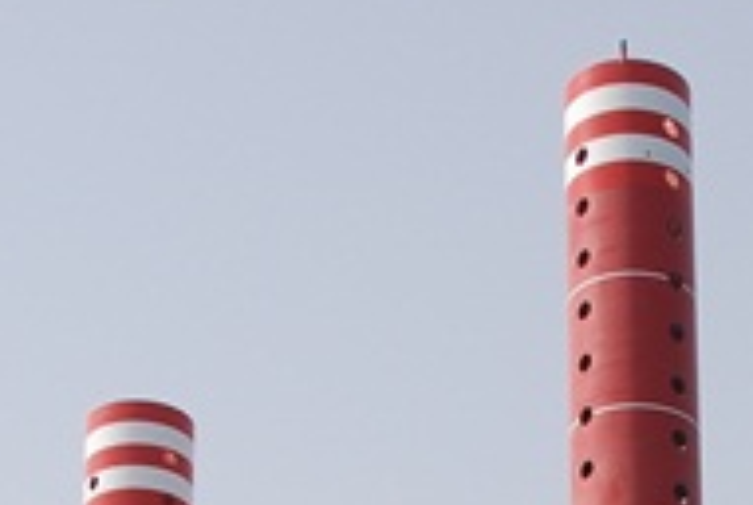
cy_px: 1262
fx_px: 3100
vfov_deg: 8.4
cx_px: 761
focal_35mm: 148
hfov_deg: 13.6
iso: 160
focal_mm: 18
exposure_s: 1/250
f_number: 10
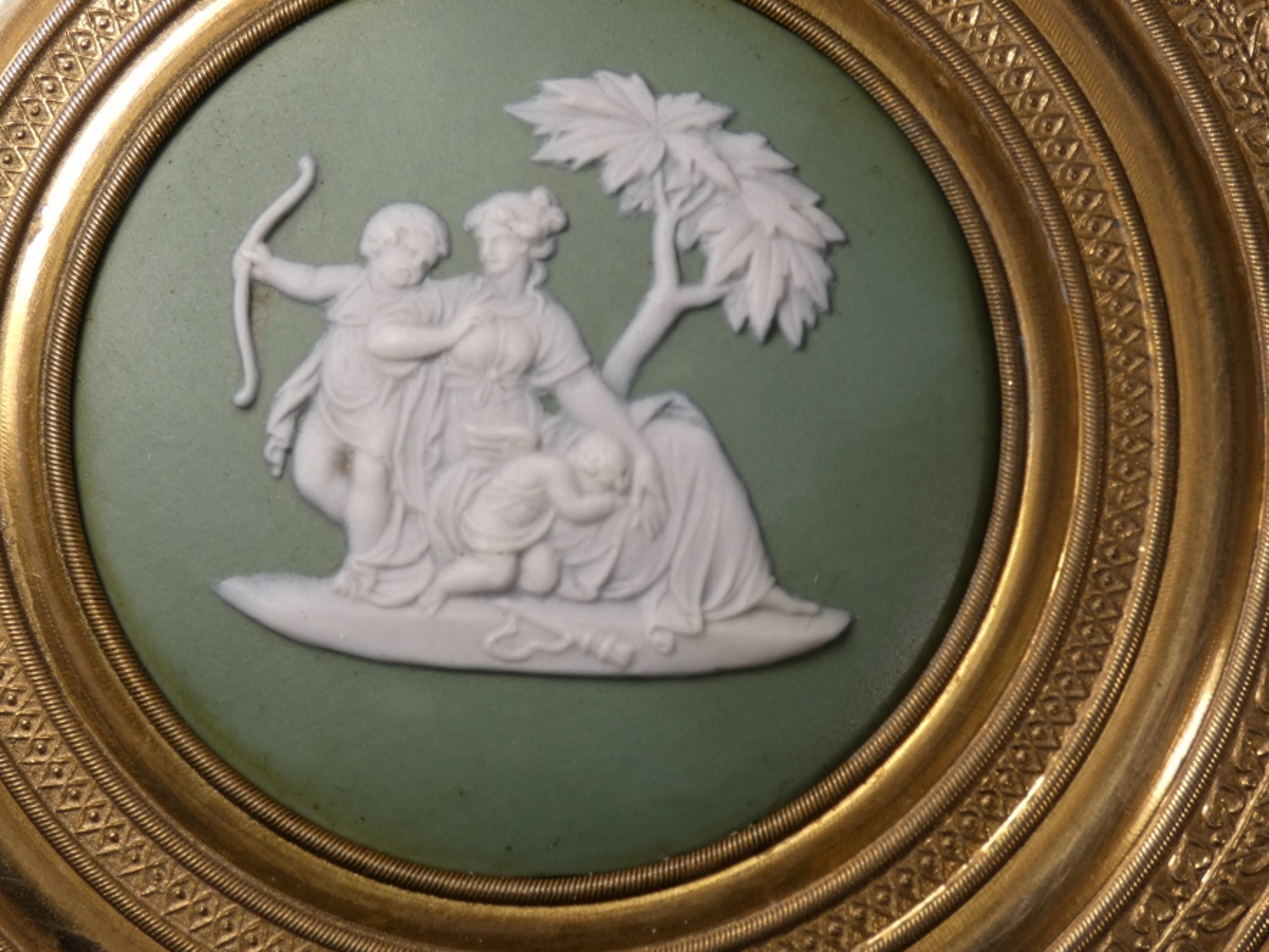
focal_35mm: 73
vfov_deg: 20.2
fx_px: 2676
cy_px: 437
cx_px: 590
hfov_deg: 26.7
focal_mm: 11.3
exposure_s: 1/200
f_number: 4.2
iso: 80
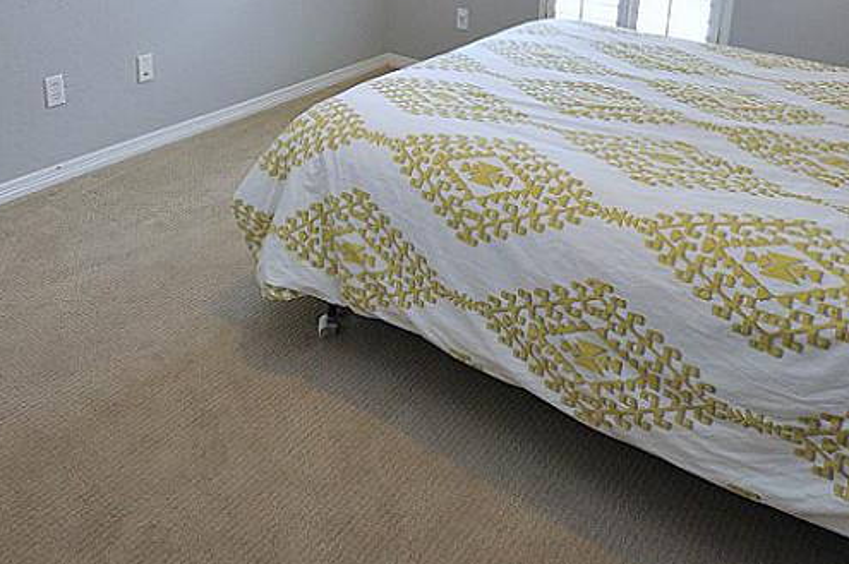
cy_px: 34
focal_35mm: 31
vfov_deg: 38.7
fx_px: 730
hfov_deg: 60.3
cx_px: 412
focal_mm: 10
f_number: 4
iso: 640
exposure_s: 1/60
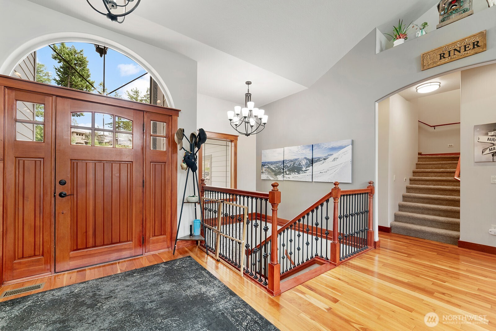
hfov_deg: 104.2
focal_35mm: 14
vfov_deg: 81.3
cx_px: 248
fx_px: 193
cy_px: 166
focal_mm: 14
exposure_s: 1/8
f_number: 8
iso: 320
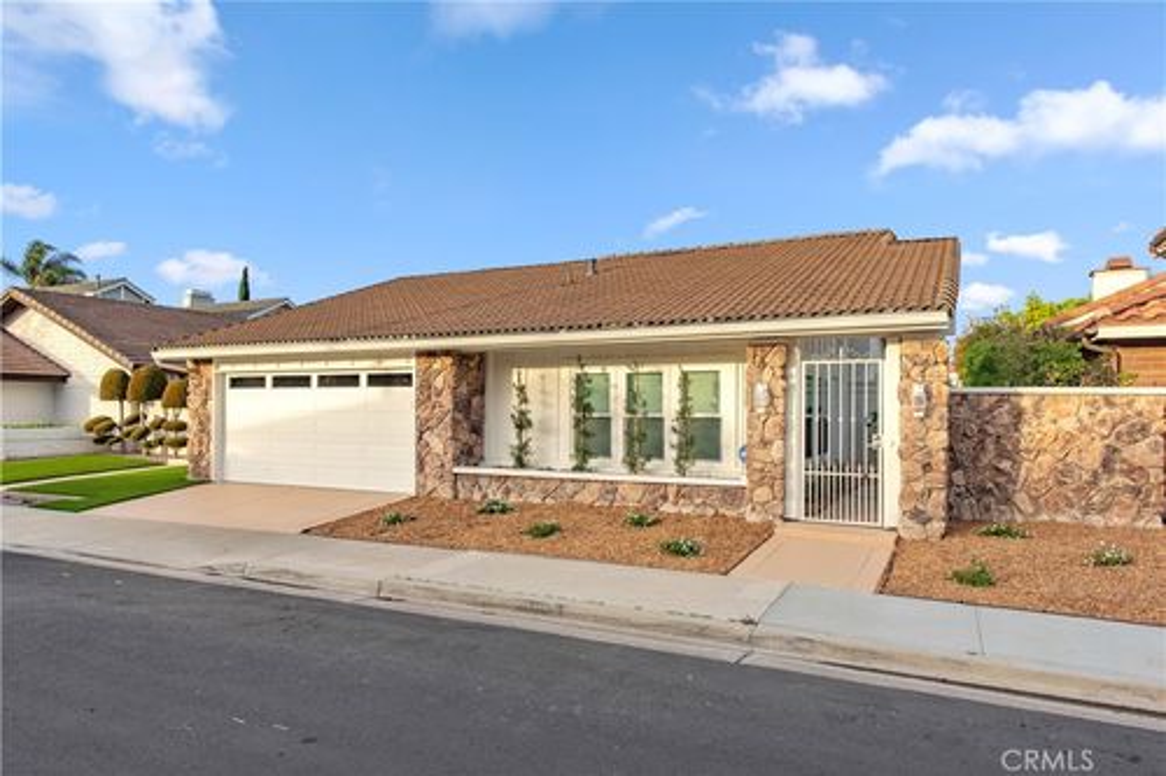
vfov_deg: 53.1
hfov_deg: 73.8
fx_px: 777
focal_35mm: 24
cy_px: 388
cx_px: 583
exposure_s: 1/250
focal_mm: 24
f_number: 8
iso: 200
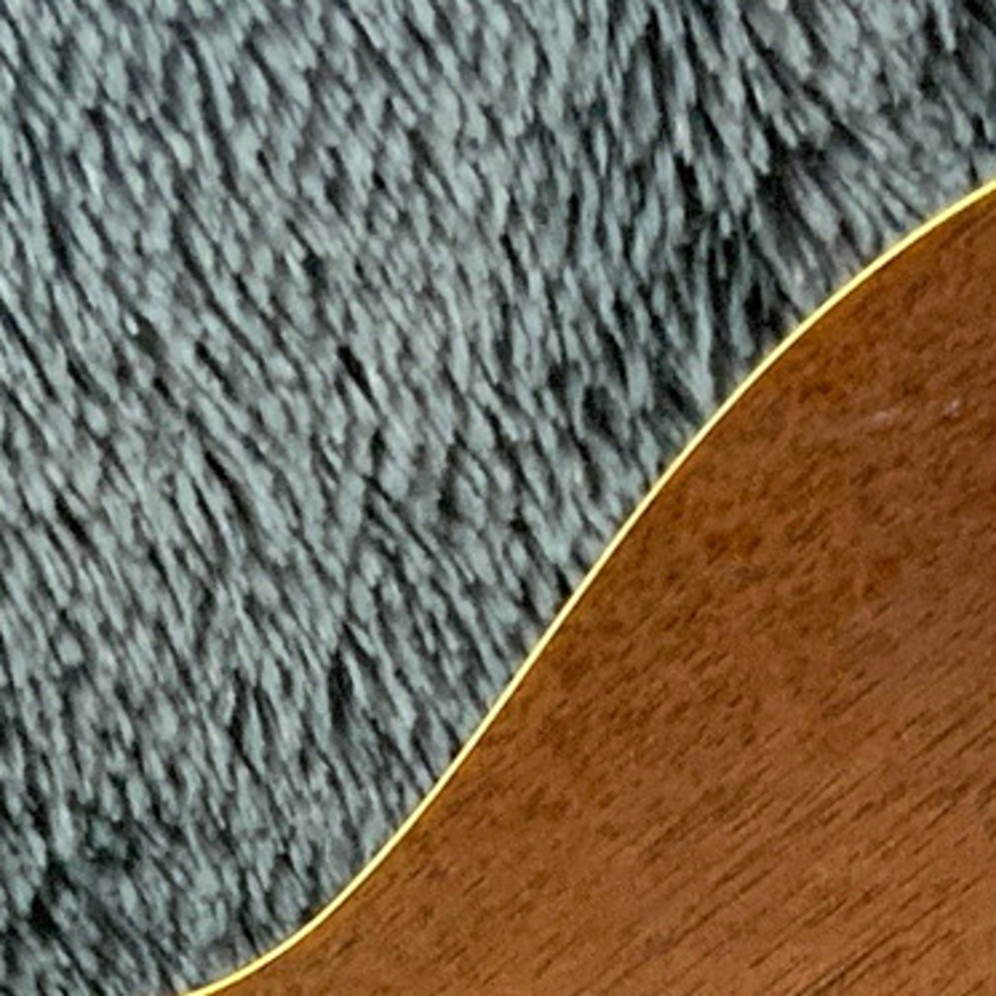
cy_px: 2344
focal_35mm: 176
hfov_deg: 9.9
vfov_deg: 9.0
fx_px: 5729
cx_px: 764
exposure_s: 1/60
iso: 64
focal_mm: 3
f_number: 1.8
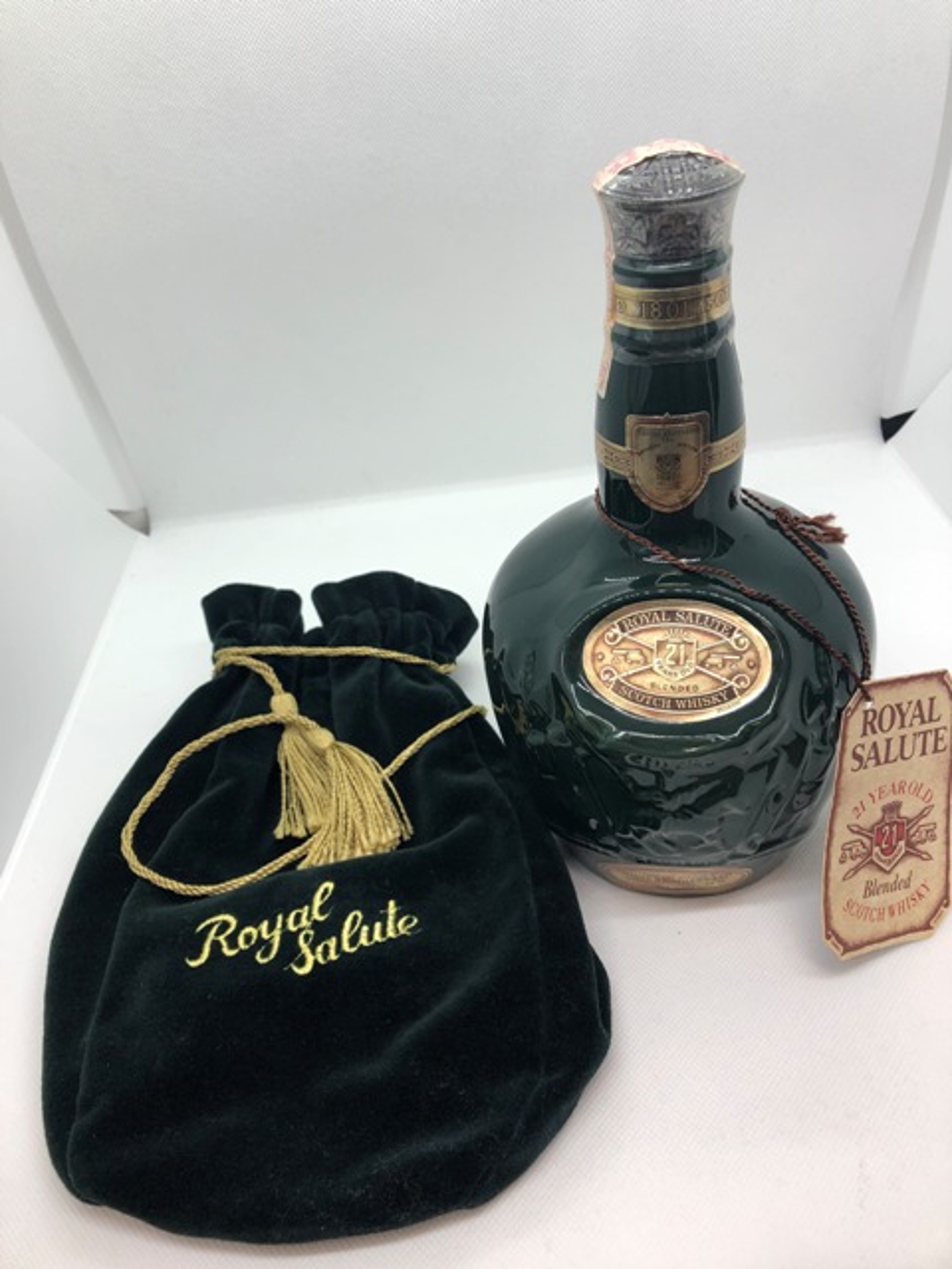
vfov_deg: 63.4
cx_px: 476
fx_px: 1027
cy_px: 634
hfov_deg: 49.7
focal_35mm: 28
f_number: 1.8
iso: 50
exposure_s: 1/120
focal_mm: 3.99
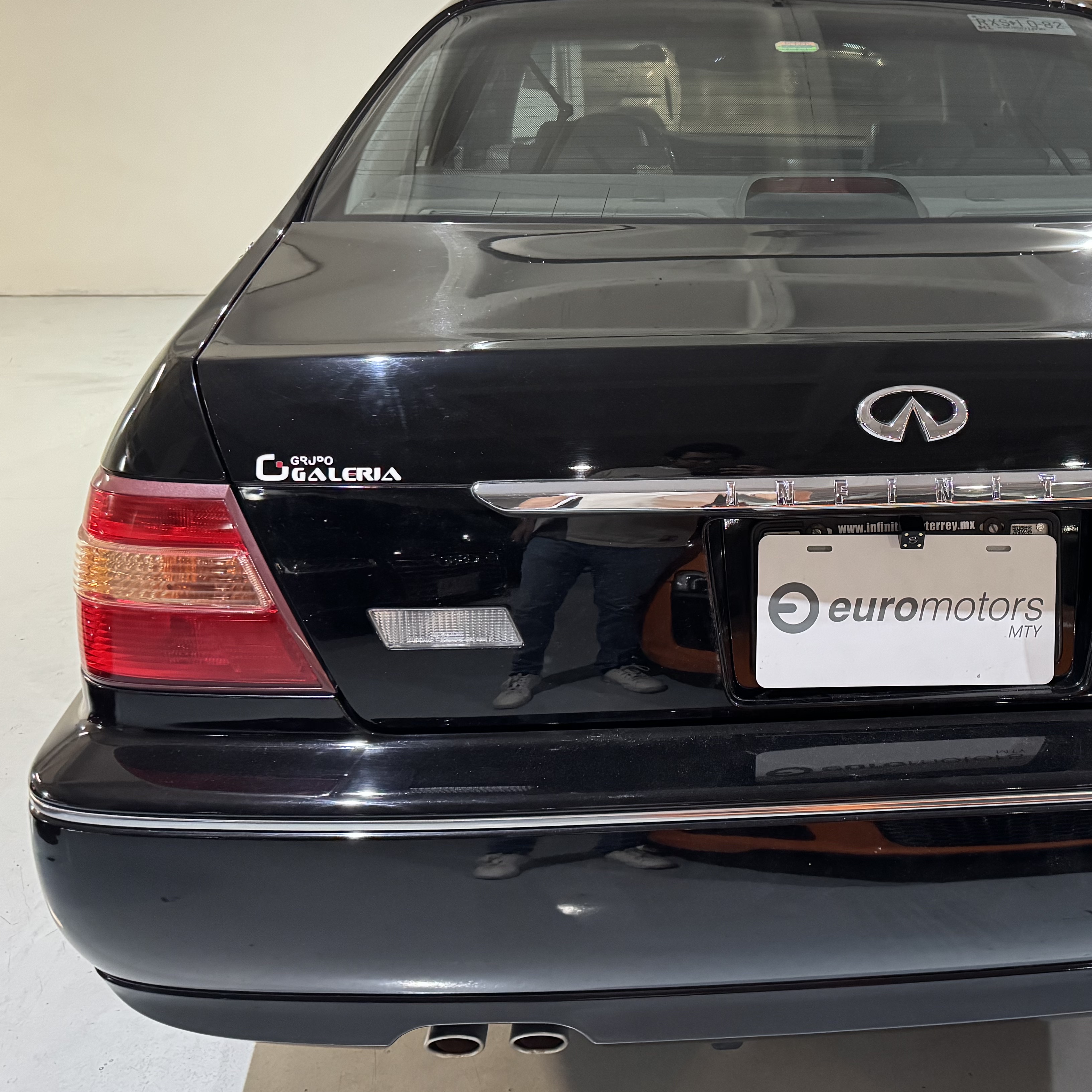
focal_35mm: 37
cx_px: 820
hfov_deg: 43.5
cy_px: 450
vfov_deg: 44.7
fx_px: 1321
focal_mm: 6.76
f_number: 1.78
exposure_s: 1/40
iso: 800
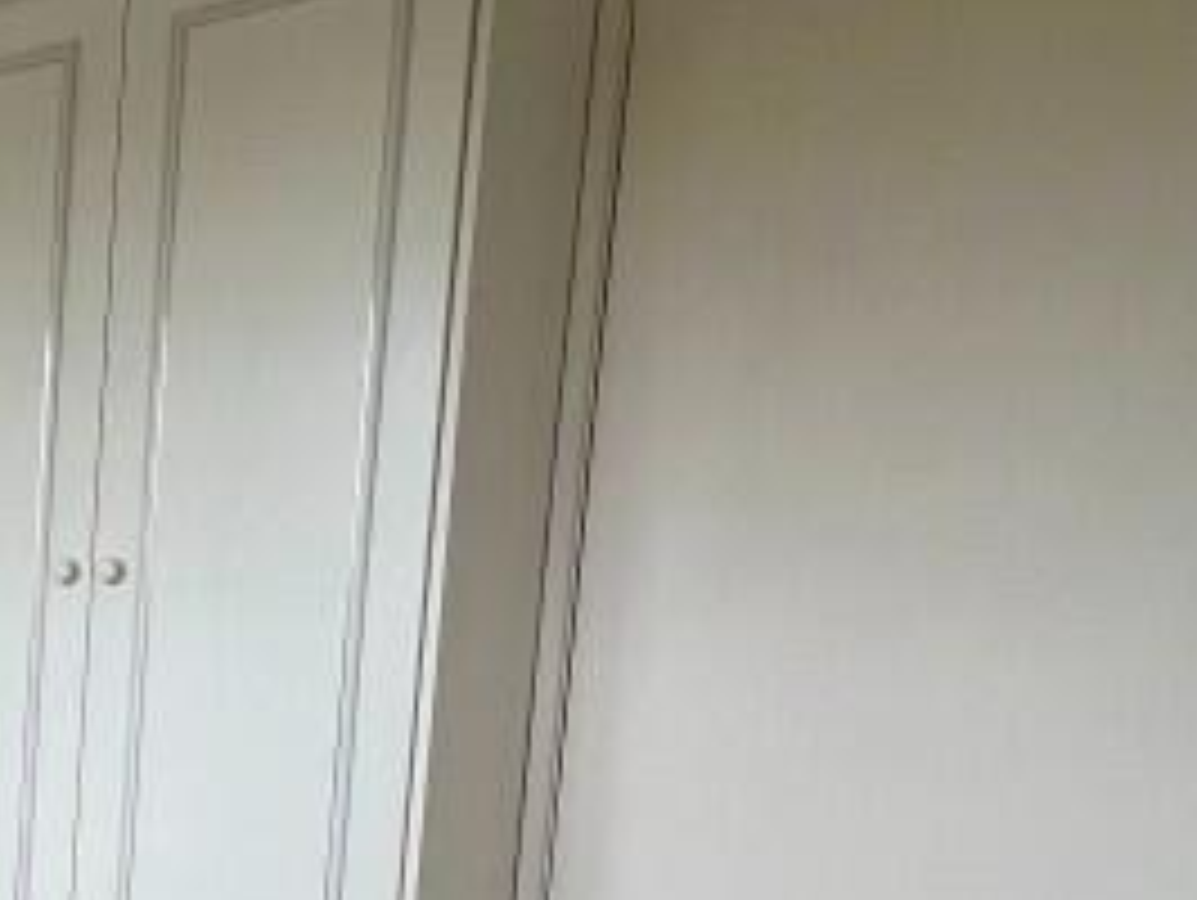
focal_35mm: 50
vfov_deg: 27.8
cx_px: -585
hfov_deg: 27.2
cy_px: 855
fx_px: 1731
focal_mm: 1.57
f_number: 1.8
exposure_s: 1/184
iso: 32
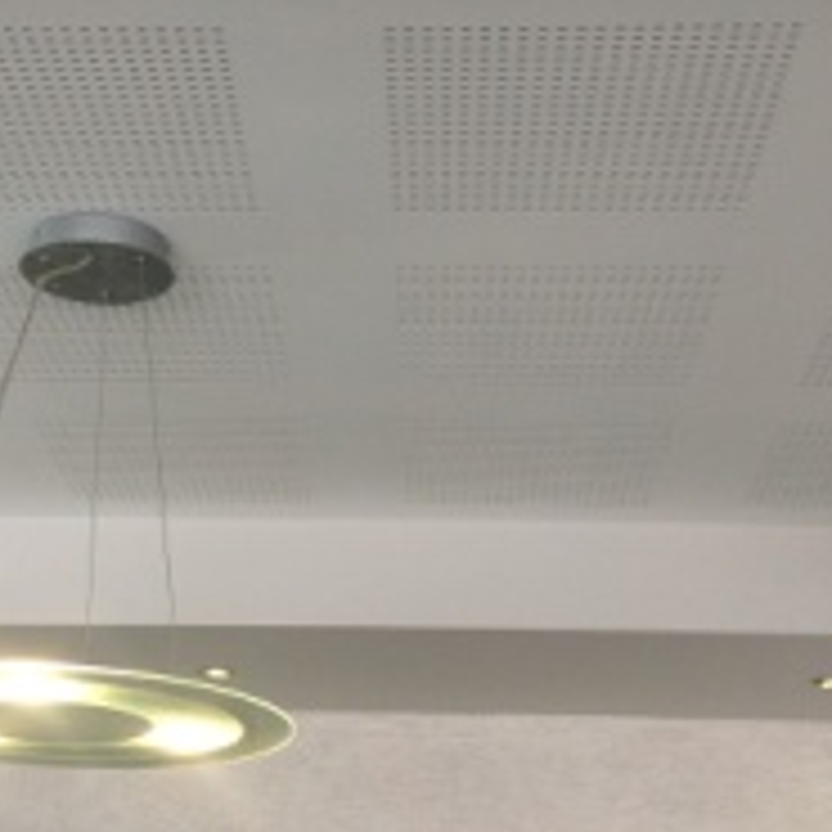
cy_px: 227
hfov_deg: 23.0
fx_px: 2039
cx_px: 360
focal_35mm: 75
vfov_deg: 22.9
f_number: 2.4
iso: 100
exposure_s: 1/50
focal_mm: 4.28
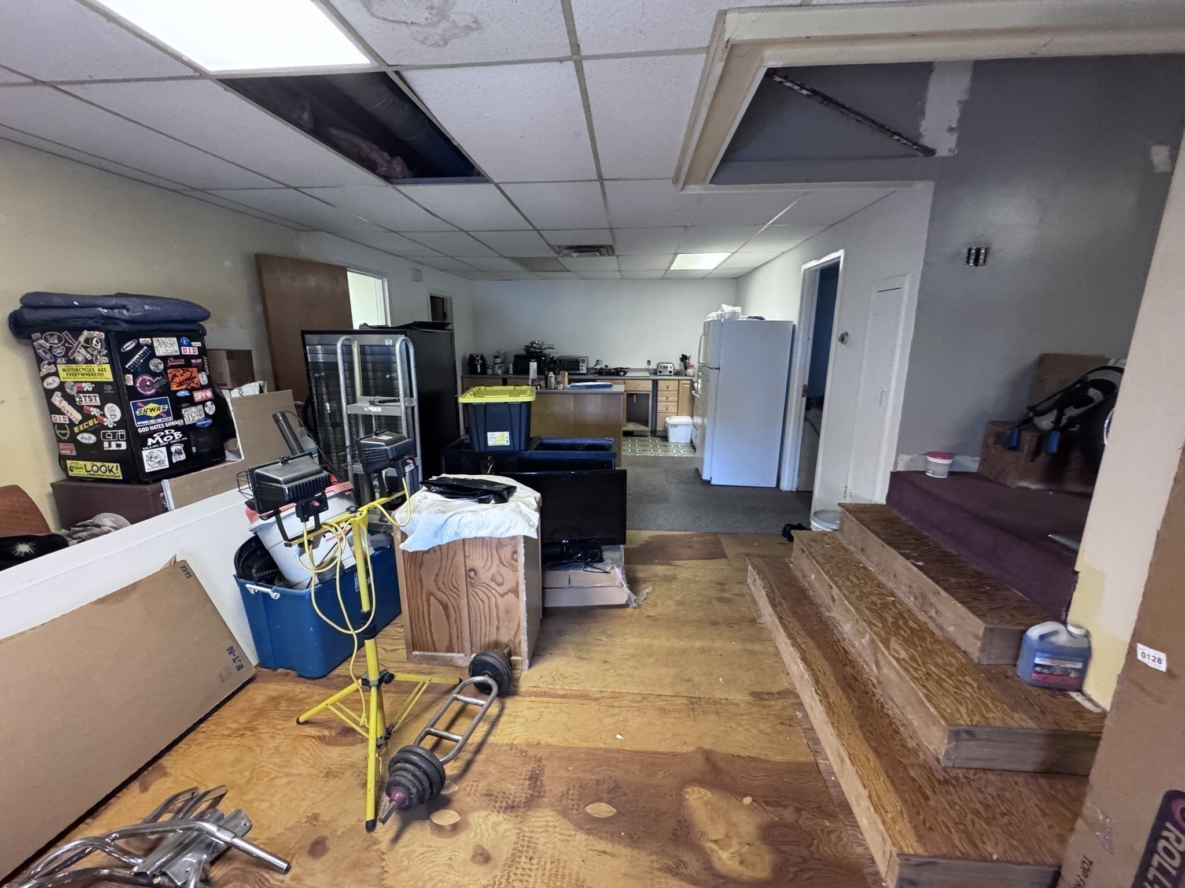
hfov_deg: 102.1
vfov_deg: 85.7
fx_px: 479
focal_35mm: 14
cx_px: 592
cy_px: 444
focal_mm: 2.22
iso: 800
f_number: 2.2
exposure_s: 1/60
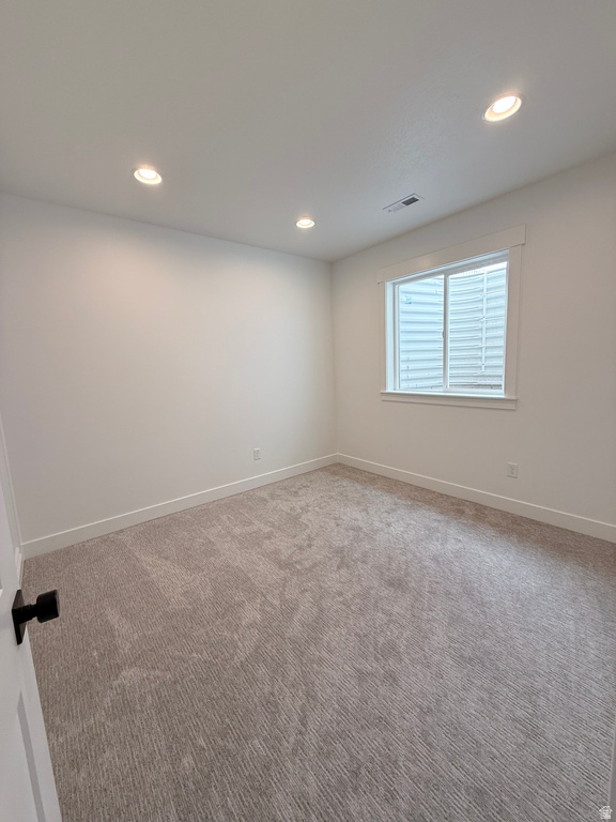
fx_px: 332
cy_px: 411
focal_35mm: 14
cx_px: 308
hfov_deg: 85.7
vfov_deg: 102.1
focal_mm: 2.22
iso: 100
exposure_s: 1/120
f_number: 2.2
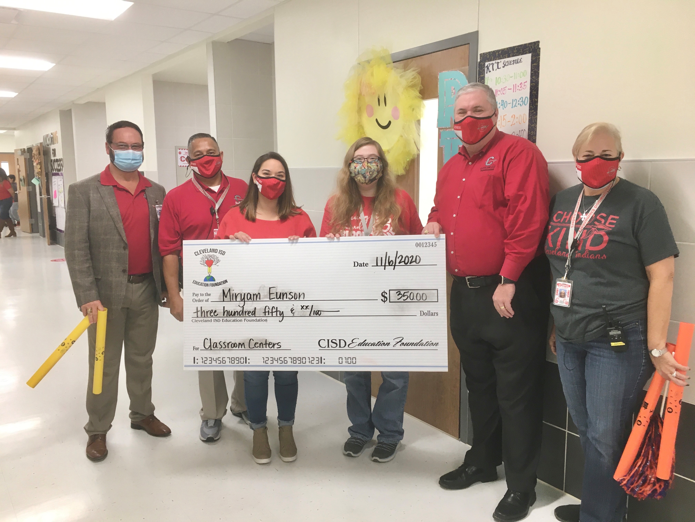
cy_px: 261
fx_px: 582
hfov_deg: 61.7
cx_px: 348
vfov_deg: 48.2
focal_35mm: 29
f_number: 2.2
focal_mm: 4.15
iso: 64
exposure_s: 1/30
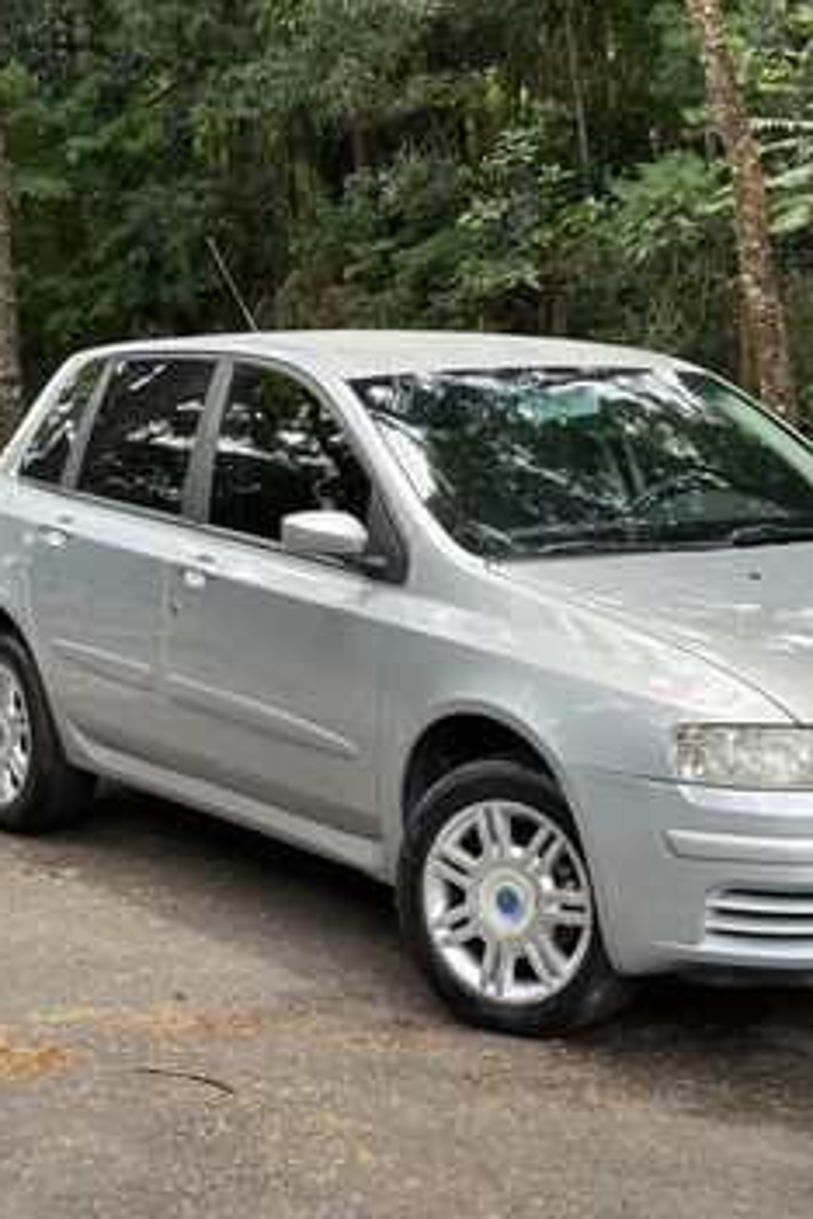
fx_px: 2269
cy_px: 611
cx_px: 577
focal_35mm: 67
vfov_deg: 30.1
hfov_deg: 20.2
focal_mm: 6.86
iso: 64
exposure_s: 1/422
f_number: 1.78
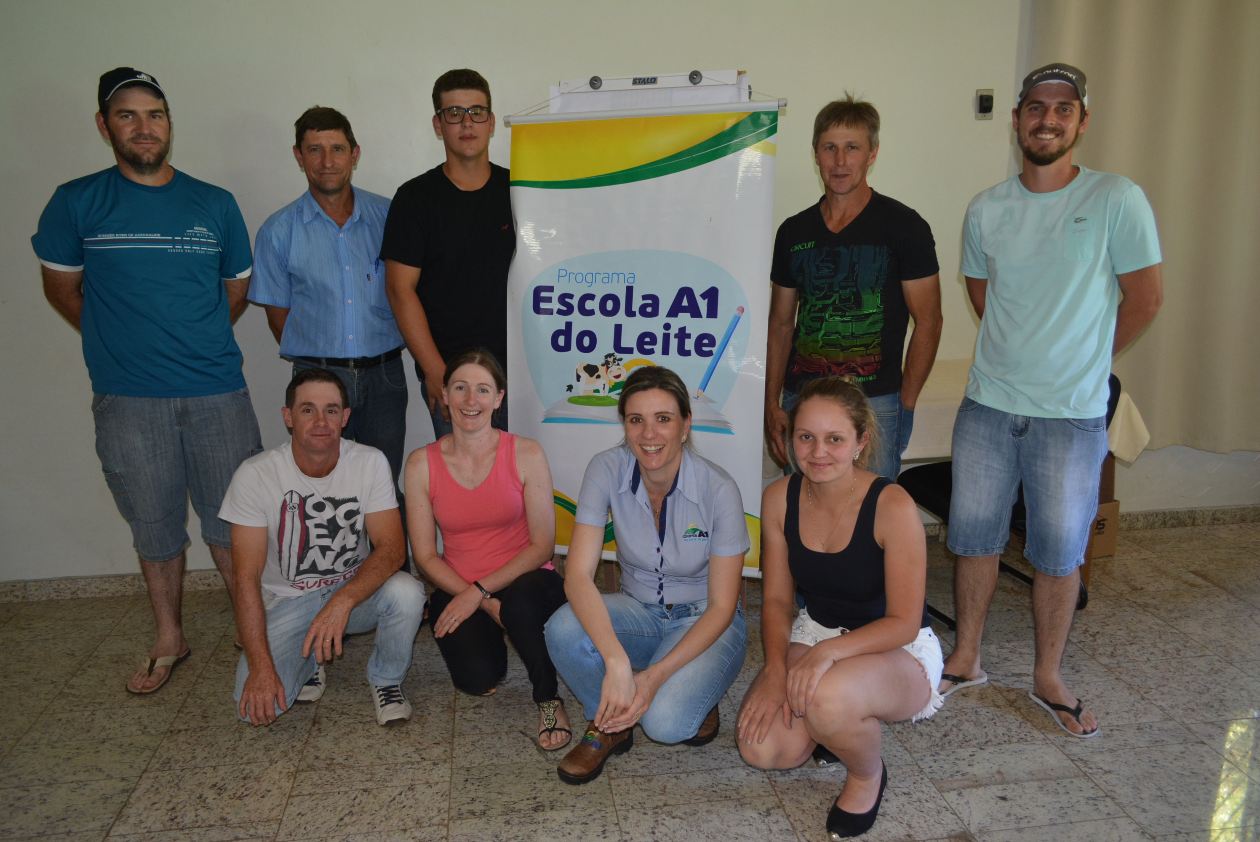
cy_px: 421
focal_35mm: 27
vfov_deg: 48.0
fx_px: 946
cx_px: 630
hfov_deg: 67.3
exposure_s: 1/60
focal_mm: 18
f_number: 3.5
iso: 900
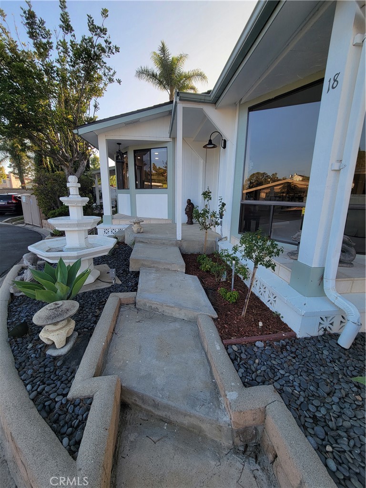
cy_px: 244
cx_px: 183
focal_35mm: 13
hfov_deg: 89.9
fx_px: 183
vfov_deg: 106.2
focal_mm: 2.2
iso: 50
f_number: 2.2
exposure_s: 1/388
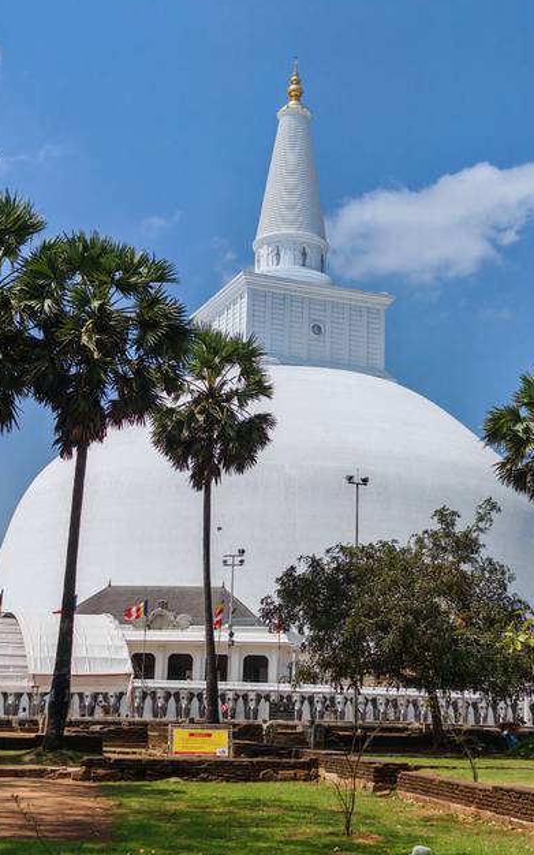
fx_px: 1211
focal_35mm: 52
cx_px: 298
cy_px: 421
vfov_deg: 38.9
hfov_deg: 24.8
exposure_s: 1/5700
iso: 50
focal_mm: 6.83
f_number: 2
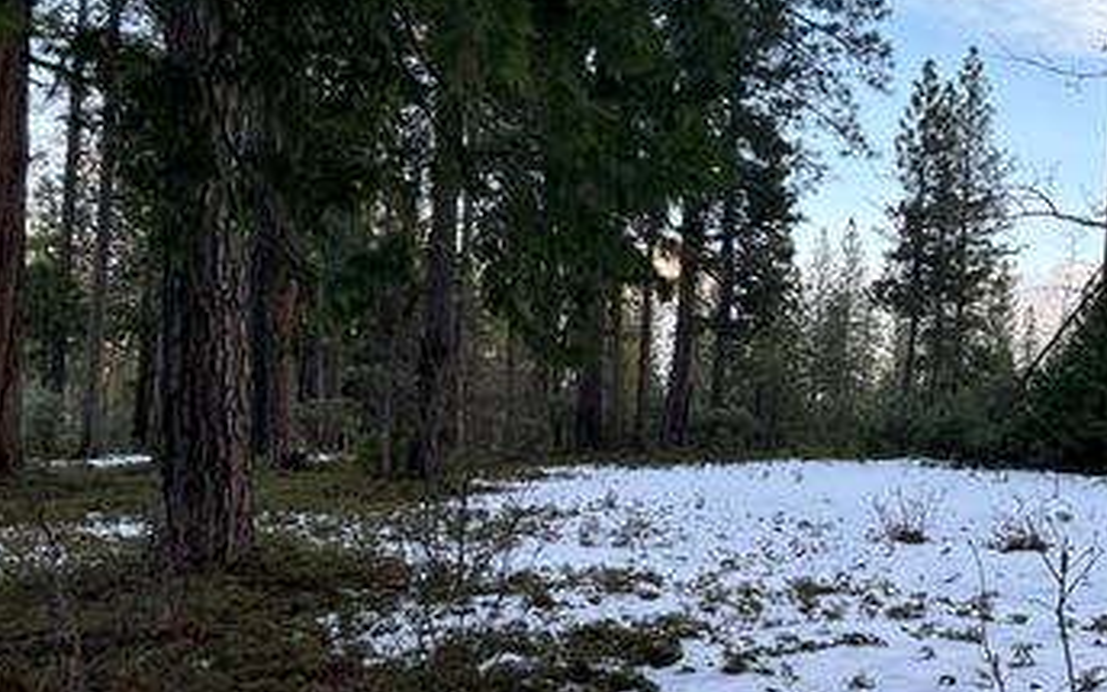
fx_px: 1207
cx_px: 785
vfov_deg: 31.9
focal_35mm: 40
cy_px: 426
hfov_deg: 48.0
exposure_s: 1/198
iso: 40
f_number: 1.6
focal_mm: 5.96
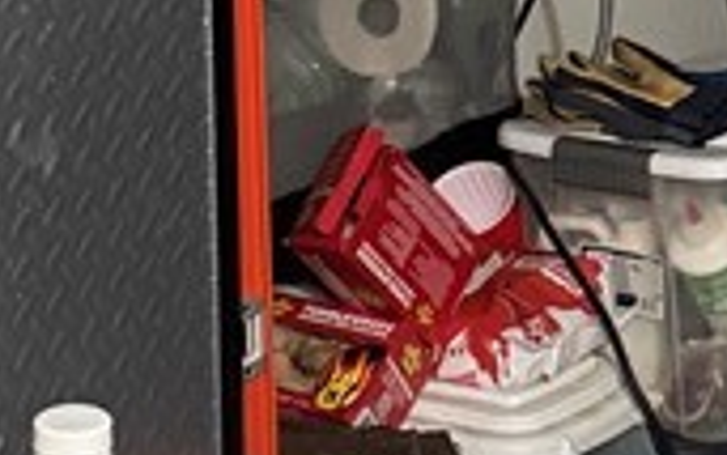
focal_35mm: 152
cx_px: 765
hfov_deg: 13.5
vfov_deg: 8.6
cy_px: -9
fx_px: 3013
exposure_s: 1/30
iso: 800
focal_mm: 6.76
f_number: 1.78
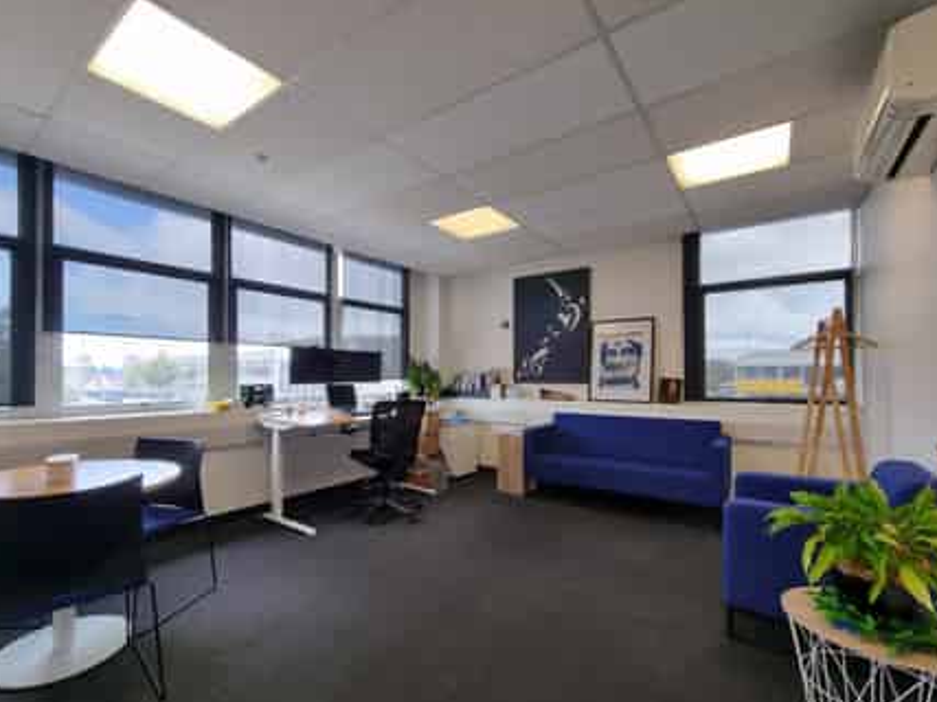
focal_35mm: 15
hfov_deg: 97.8
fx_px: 406
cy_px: 385
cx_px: 418
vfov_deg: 81.5
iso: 64
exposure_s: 1/50
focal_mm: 2.2
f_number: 2.2
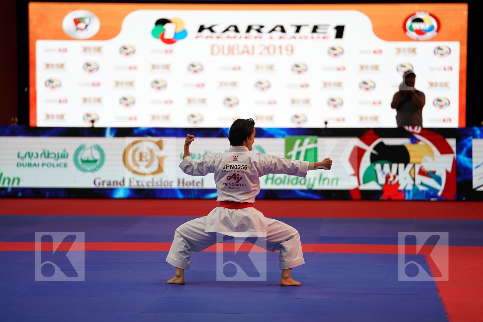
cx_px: 242
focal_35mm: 150
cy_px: 161
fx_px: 2012
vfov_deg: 9.1
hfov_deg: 13.7
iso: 800
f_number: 2.8
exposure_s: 1/250
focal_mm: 150
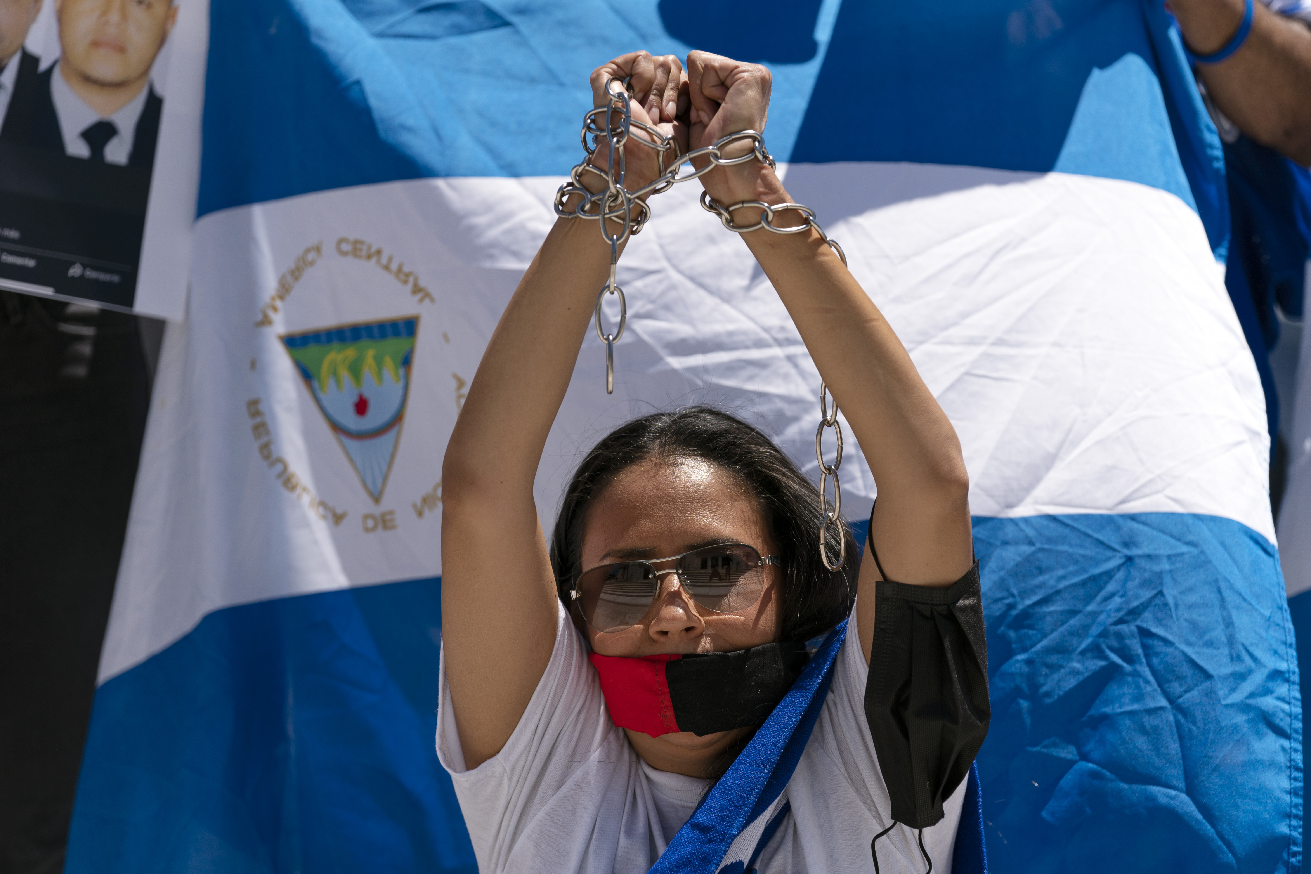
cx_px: 656
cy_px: 437
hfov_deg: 13.5
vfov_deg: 9.0
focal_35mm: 152
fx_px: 5535
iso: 64
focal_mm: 152
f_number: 4
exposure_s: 1/1600
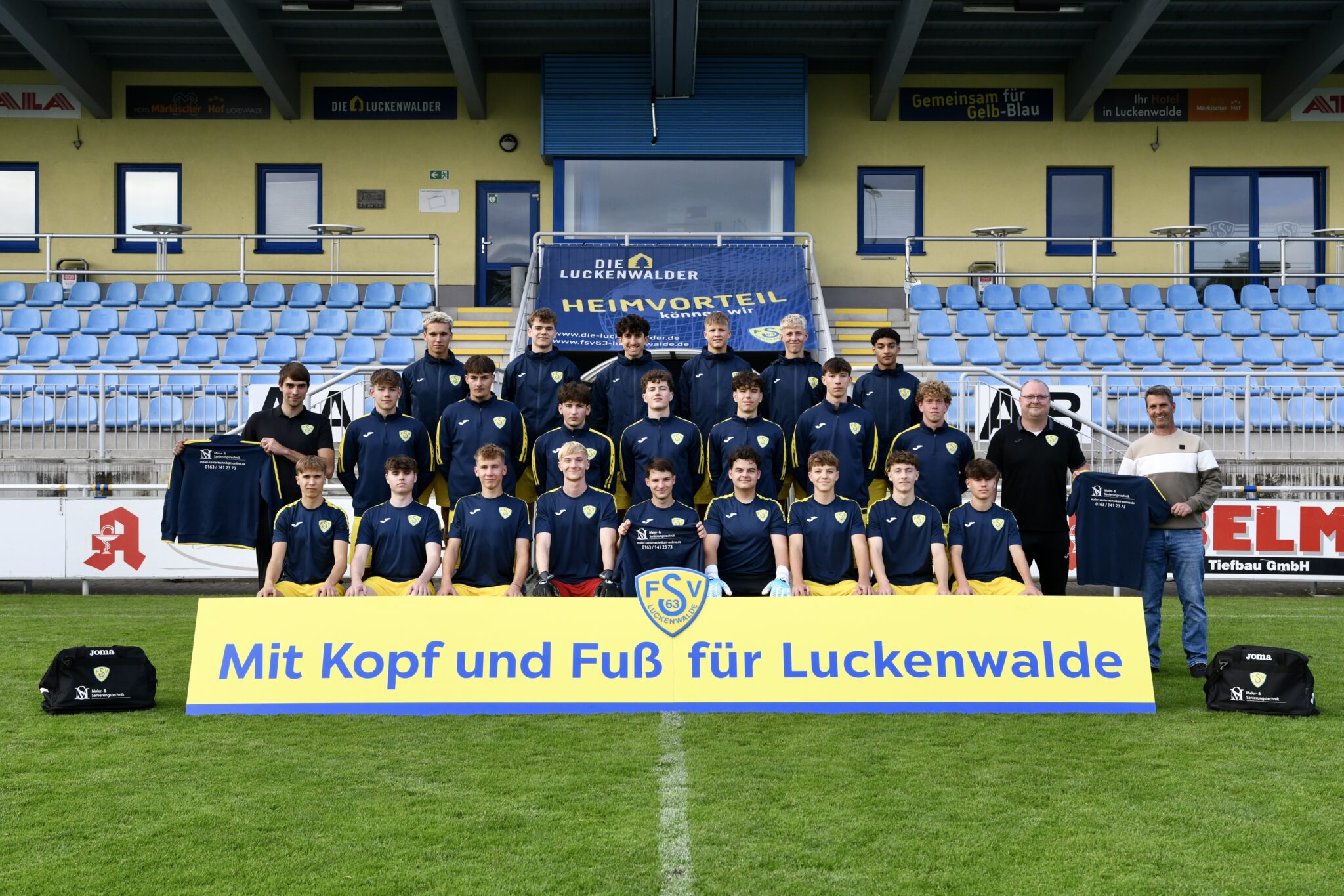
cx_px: 672
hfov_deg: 44.5
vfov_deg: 30.5
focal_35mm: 44
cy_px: 448
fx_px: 1642
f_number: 5.6
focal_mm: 44
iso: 720
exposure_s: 1/640
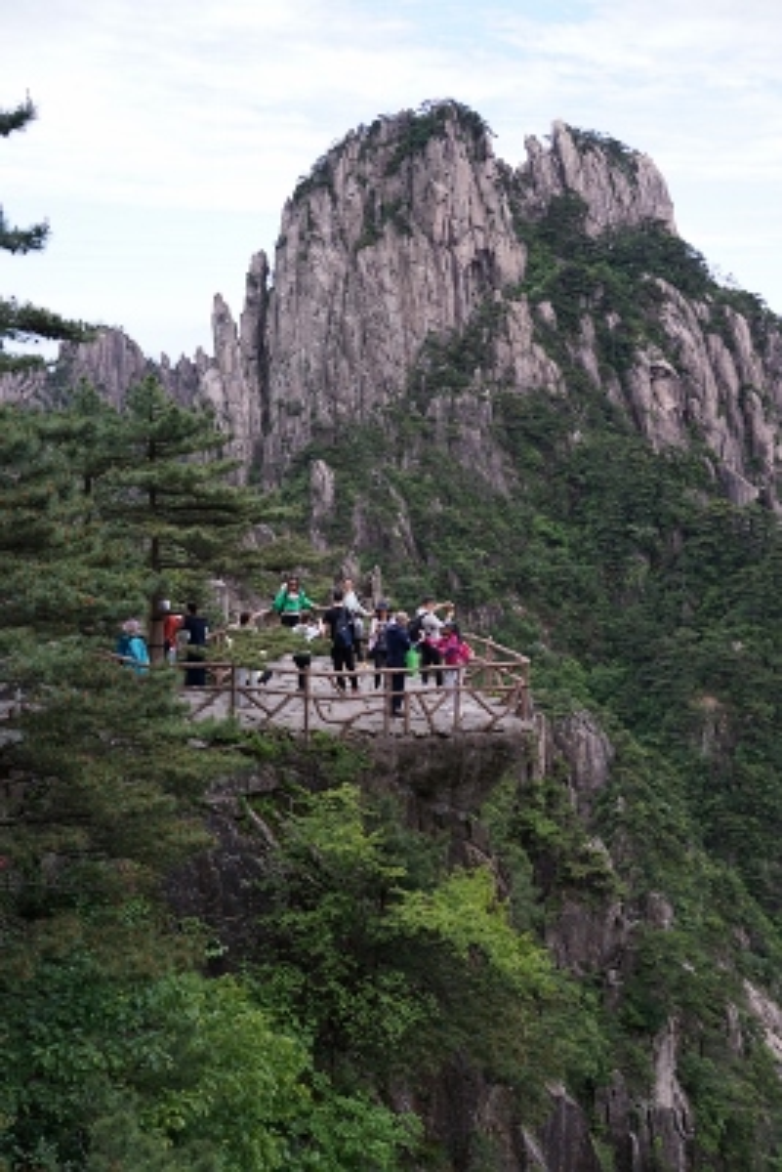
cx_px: 391
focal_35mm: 42
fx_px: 1367
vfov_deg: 46.4
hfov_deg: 31.9
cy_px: 586
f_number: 4.5
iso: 100
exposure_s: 1/320
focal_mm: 28
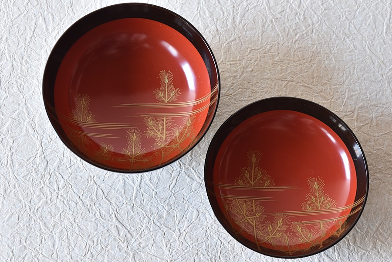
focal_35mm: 82
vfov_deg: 16.6
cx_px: 196
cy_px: 131
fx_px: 898
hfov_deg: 24.6
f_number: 5.6
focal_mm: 55
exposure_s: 1/2.5
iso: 200
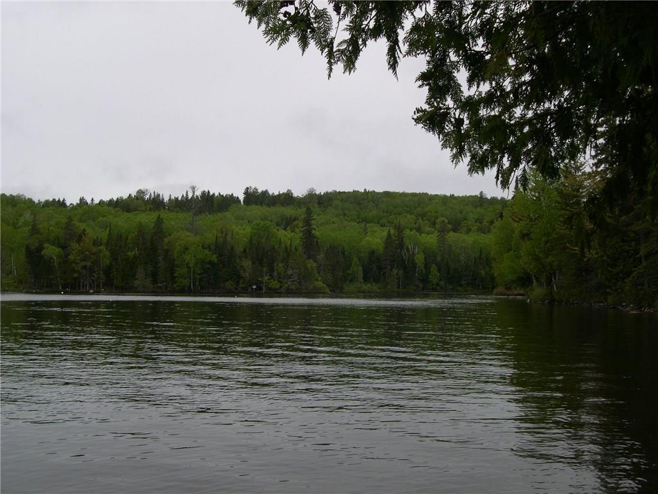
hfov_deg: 49.0
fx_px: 722
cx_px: 329
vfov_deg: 37.7
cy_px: 247
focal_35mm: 38
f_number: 7.6
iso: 100
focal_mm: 8
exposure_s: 1/136
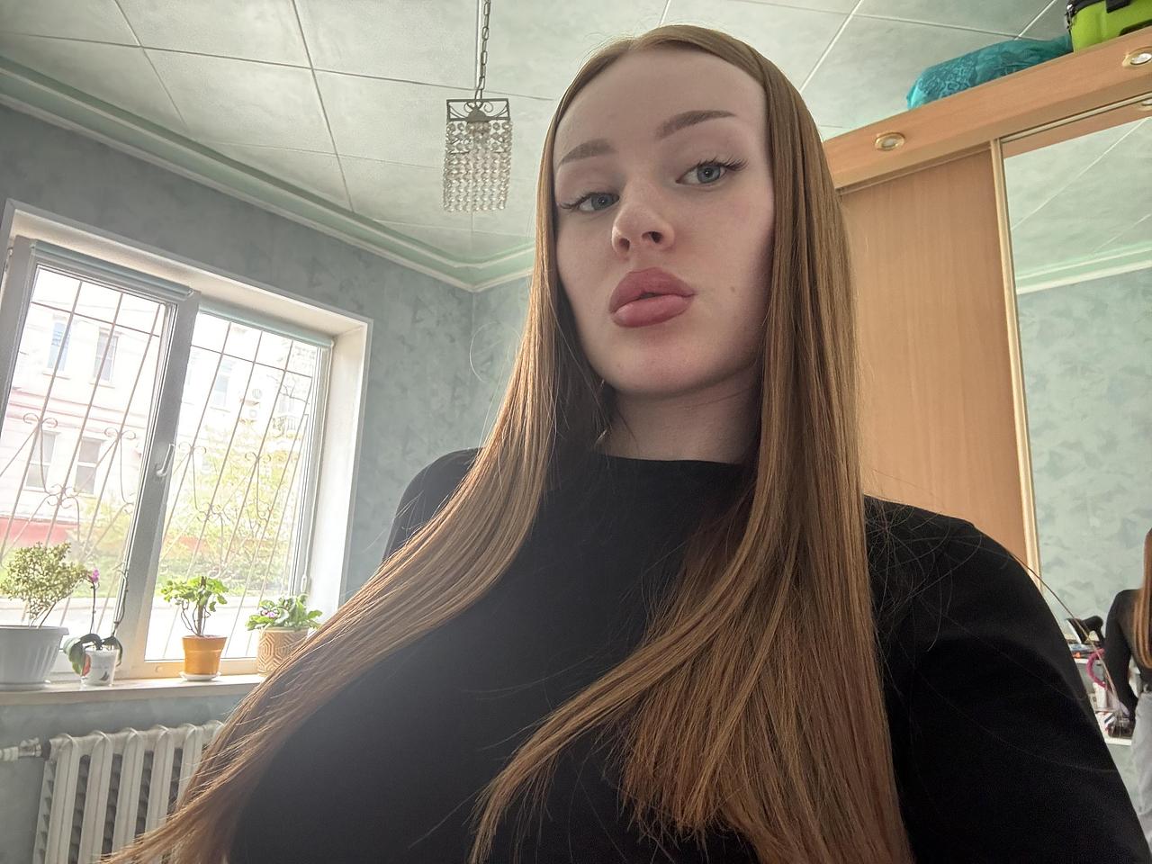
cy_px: 432
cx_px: 576
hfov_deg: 73.9
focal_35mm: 23
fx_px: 765
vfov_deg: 58.9
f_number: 1.9
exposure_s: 1/40
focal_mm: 2.69
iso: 320
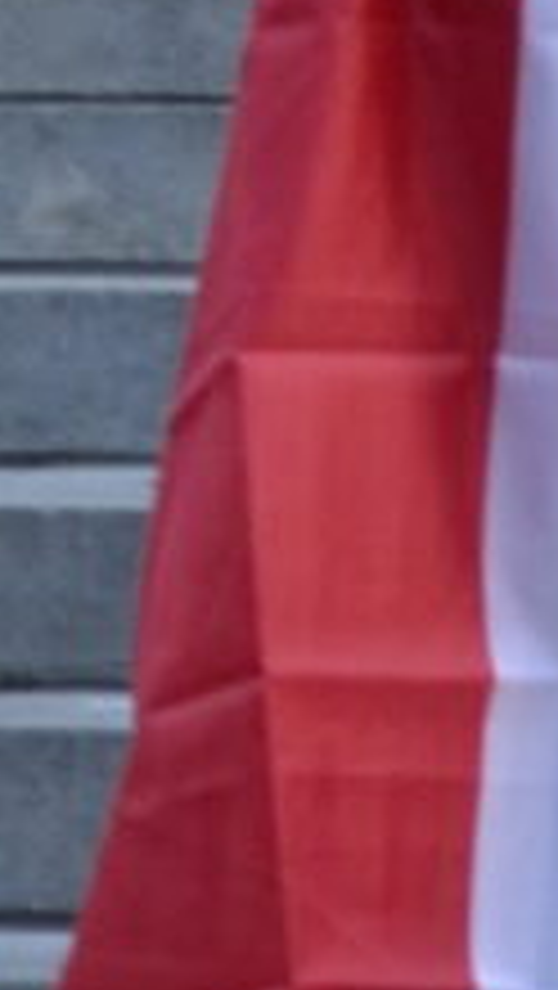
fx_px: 10532
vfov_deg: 5.1
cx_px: 4172
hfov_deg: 2.7
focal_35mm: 401
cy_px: -2115
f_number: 4
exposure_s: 1/60
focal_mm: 22
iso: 450
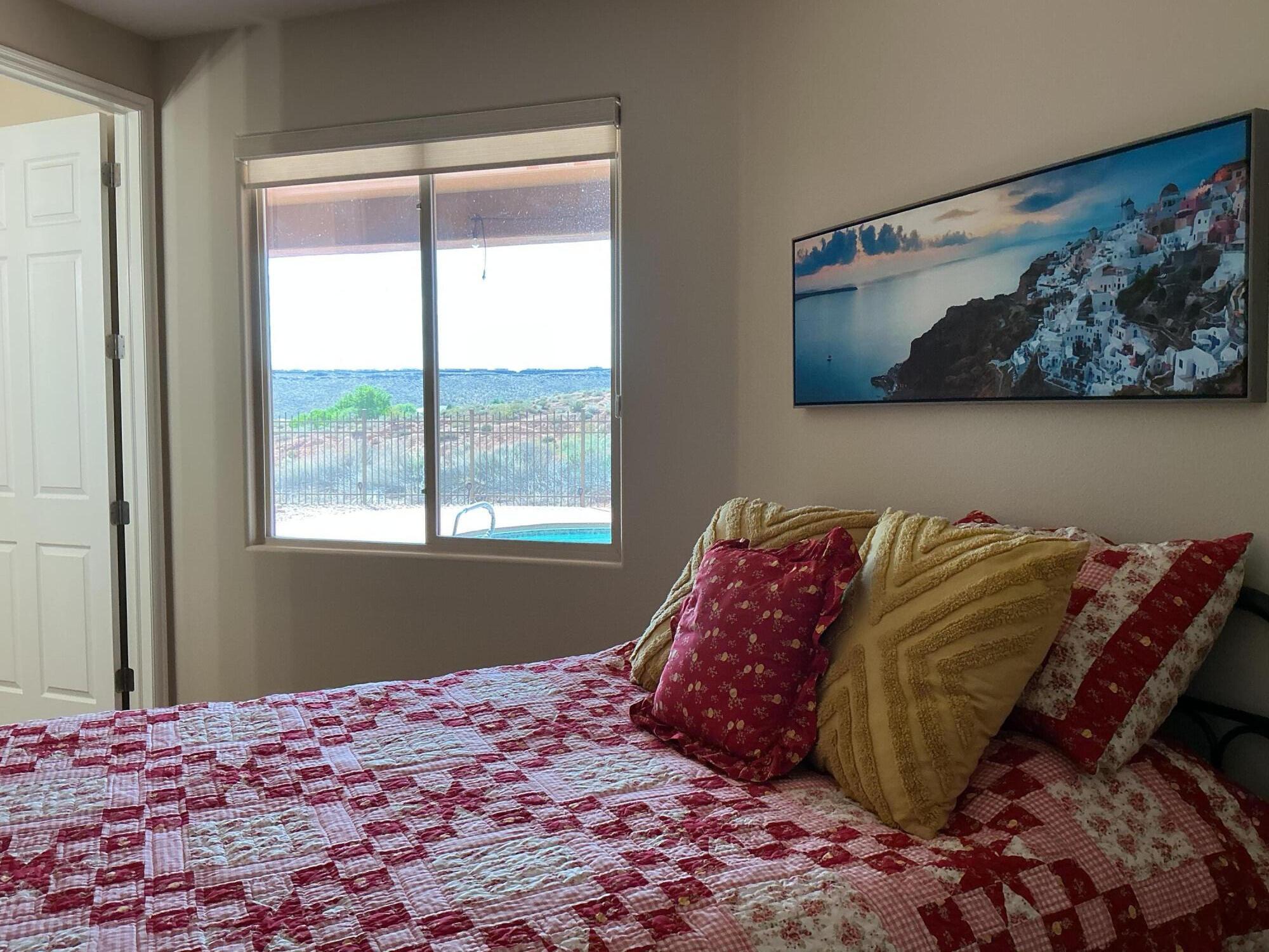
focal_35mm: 29
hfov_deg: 61.7
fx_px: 1063
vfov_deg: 48.2
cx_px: 634
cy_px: 476
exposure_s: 1/60
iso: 64
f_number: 1.8
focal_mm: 3
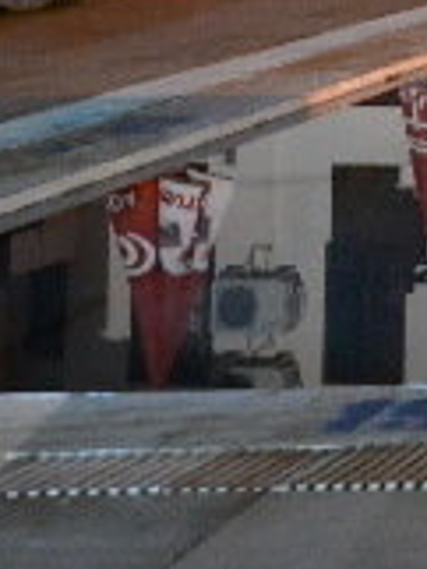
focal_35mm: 143
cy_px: -320
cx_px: 1373
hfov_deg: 8.4
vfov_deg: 13.0
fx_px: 2349
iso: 3200
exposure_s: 1.3
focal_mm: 20
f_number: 5.6
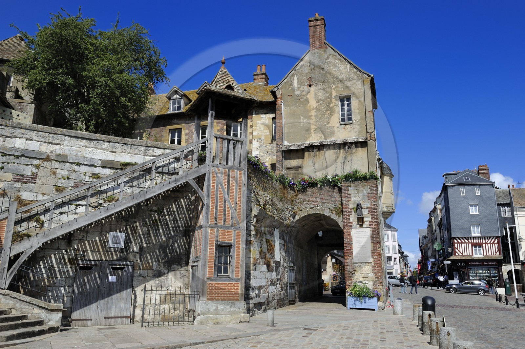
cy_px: 174
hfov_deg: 60.3
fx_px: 452
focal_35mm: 31
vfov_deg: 42.3
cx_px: 262
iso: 200
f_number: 13
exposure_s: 1/200
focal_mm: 31
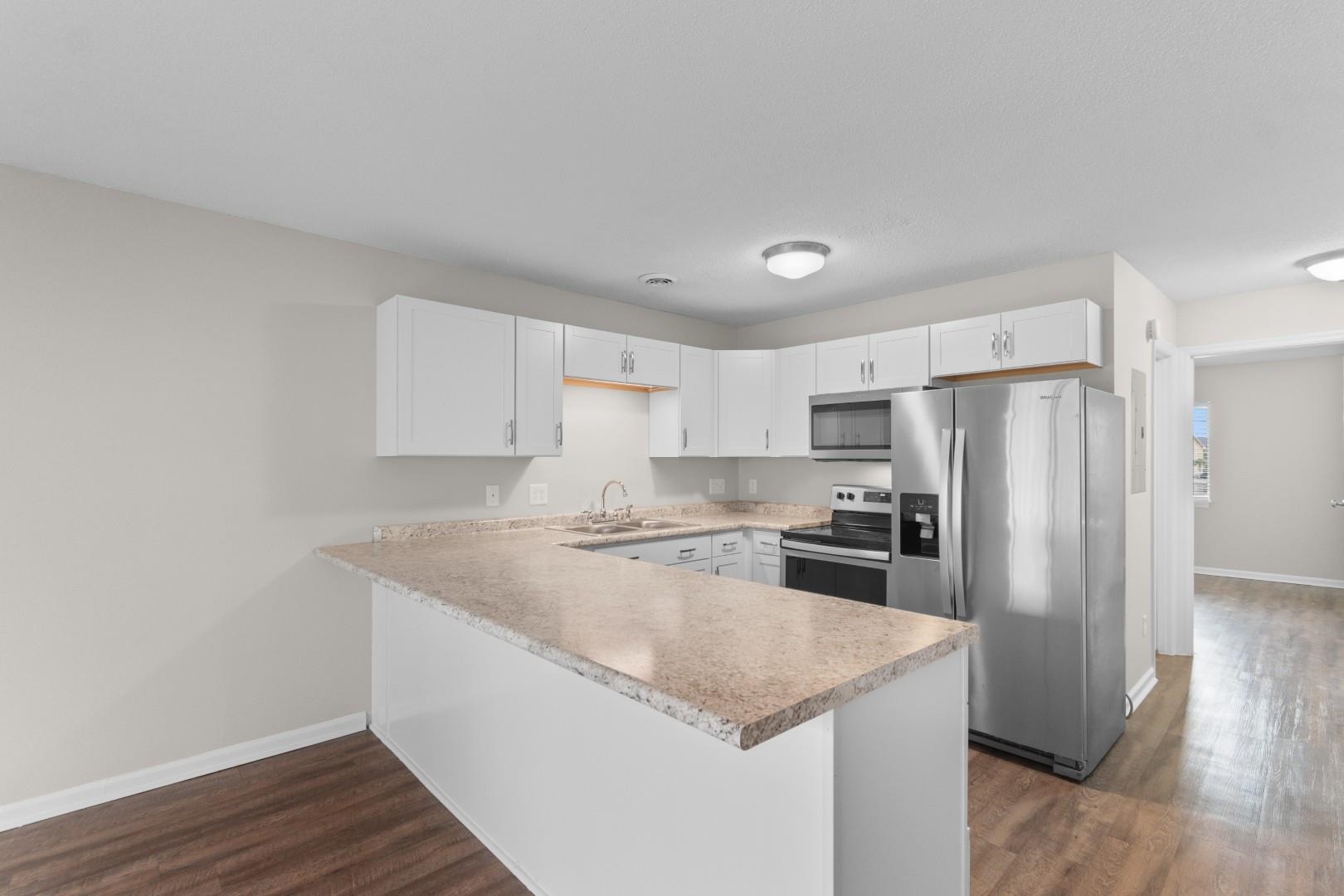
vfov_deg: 77.3
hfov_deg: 100.4
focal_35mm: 15
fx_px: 560
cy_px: 448
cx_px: 672
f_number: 4.5
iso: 100
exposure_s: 1.6
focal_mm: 10
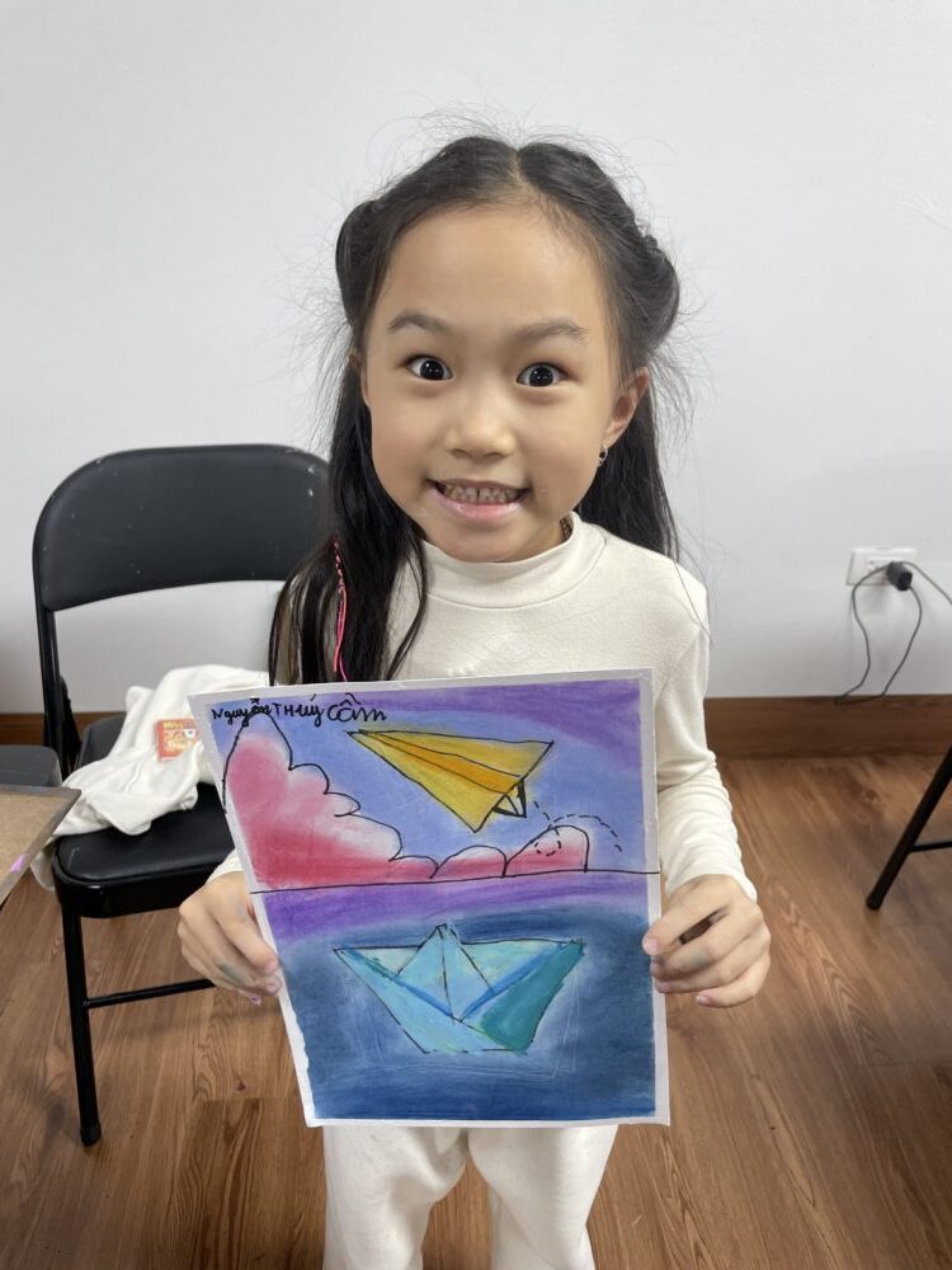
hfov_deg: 53.1
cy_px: 635
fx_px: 953
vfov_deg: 67.3
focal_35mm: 26
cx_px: 476
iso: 100
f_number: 1.6
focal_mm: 4.2
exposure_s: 1/100
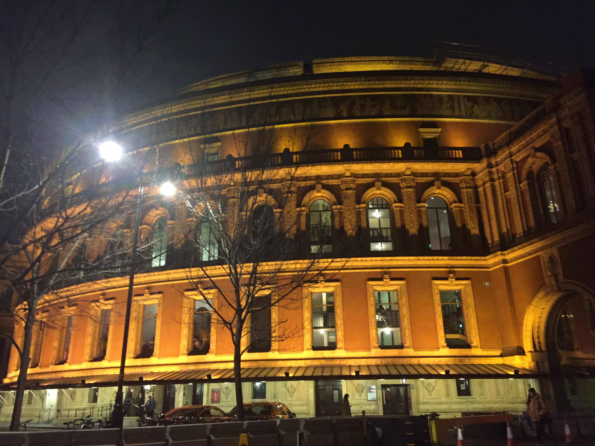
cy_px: 223
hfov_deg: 61.7
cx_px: 298
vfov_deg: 48.2
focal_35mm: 29
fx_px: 498
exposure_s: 1/17
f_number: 2.2
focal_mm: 4.15
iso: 320
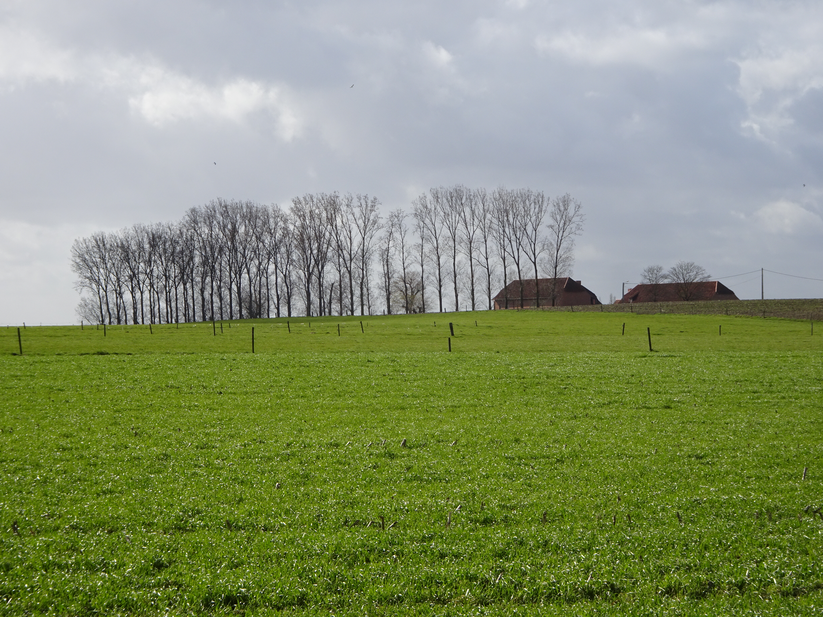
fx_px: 2425
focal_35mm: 102
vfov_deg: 14.5
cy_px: 308
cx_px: 412
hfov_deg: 19.3
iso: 80
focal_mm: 17.49
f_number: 5
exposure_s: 1/500
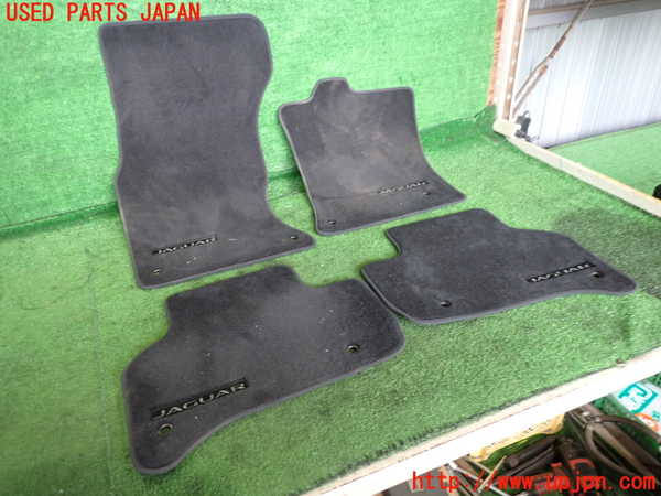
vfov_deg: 54.9
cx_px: 330
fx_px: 477
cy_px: 248
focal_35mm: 25
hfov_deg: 69.4
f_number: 2
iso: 200
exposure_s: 1/30
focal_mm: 4.5
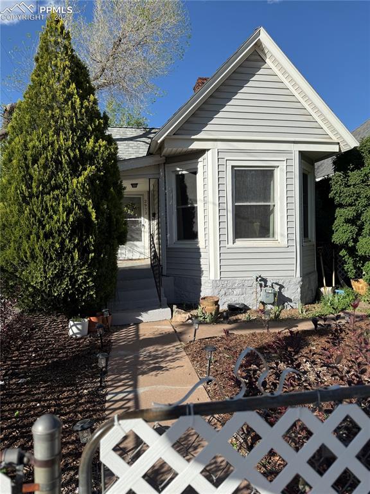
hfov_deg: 56.8
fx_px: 342
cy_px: 247
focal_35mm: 24
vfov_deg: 71.6
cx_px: 185
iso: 80
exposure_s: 1/5319
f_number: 1.78
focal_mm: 6.76
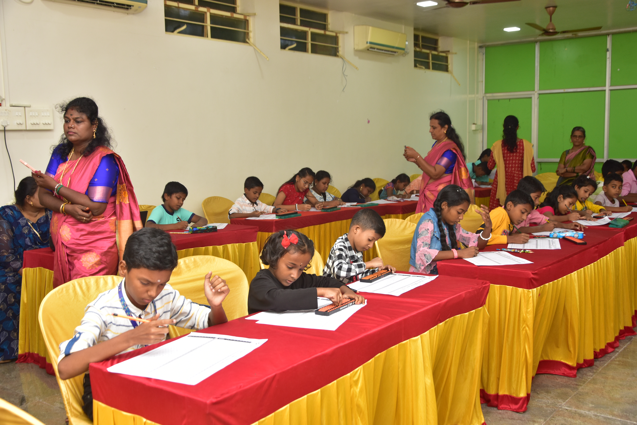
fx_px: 663
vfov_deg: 35.5
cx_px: 318
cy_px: 212
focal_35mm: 38
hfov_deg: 51.3
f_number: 4.5
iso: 500
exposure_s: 1/100
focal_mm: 25
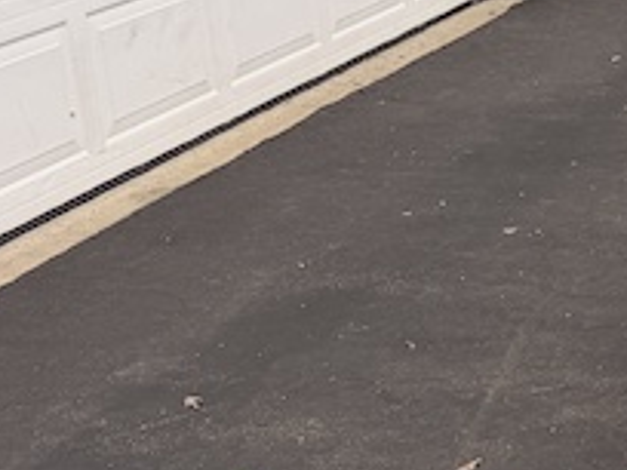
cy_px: 154
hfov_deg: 16.5
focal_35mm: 94
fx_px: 1703
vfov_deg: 15.7
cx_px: 1211
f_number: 1.78
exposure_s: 1/567
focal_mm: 6.76
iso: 100
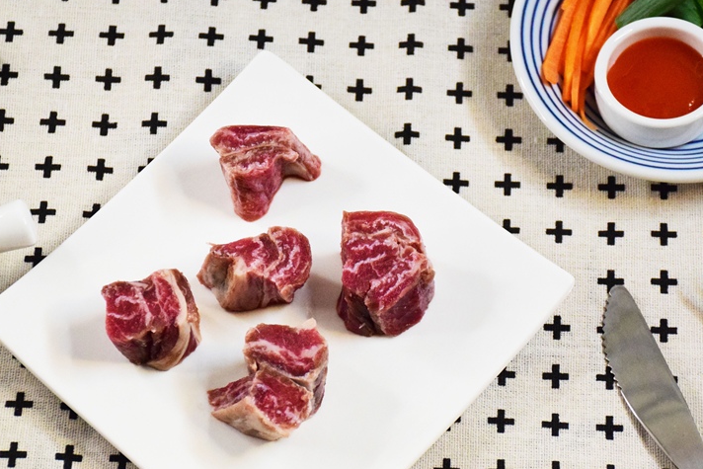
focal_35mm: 139
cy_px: 289
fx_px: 2715
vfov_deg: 9.9
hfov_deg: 14.8
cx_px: 384
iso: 5000
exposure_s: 1/640
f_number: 6.3
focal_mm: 66
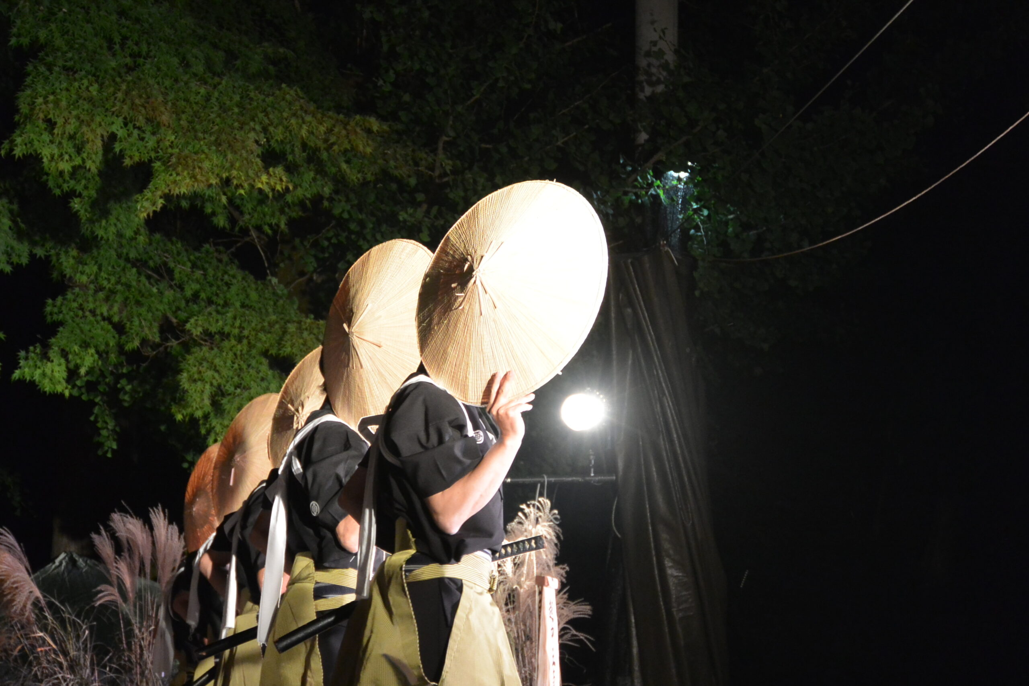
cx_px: 514
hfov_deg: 16.5
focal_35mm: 124
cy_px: 343
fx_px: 3544
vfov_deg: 11.1
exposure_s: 1/15
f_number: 5.6
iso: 800
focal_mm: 46.1
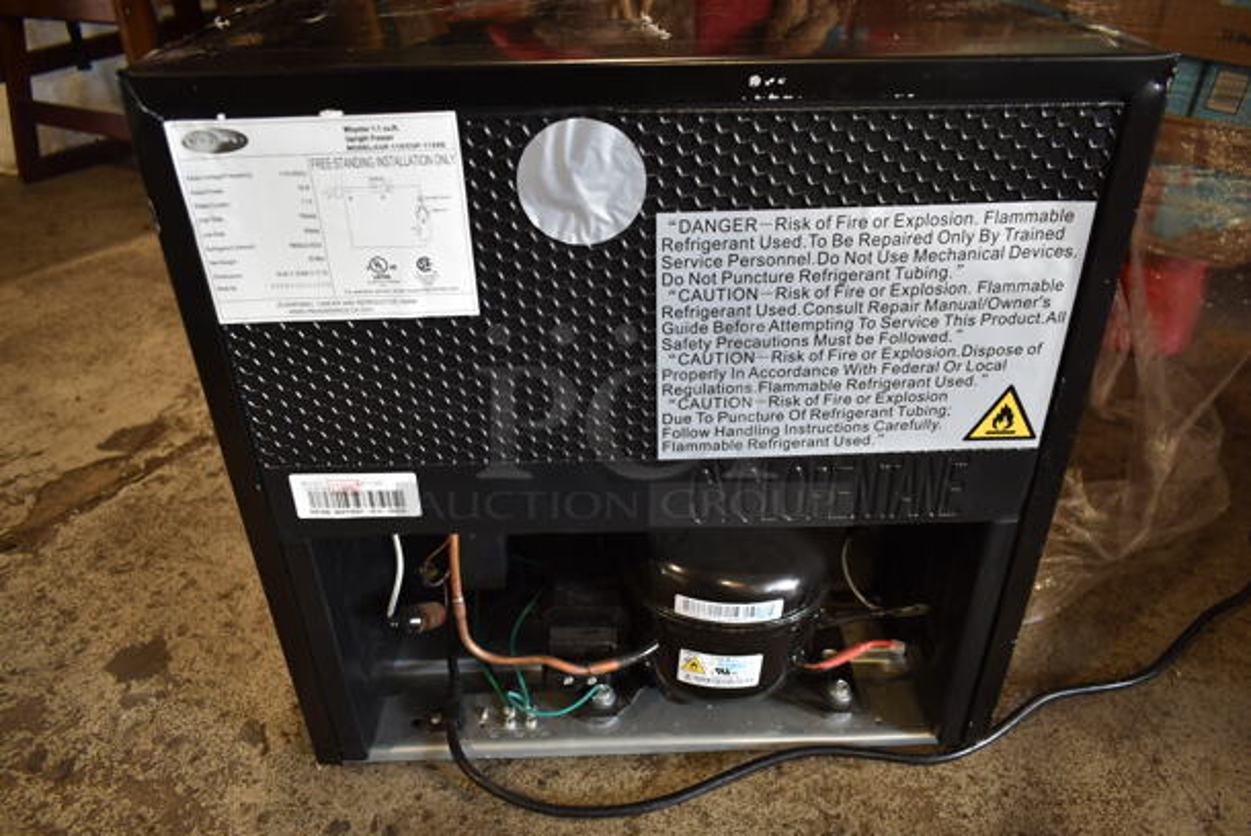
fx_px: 939
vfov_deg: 48.0
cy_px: 418
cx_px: 626
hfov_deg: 67.3
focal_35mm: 27
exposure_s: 1/30
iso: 320
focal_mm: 18
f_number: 3.5
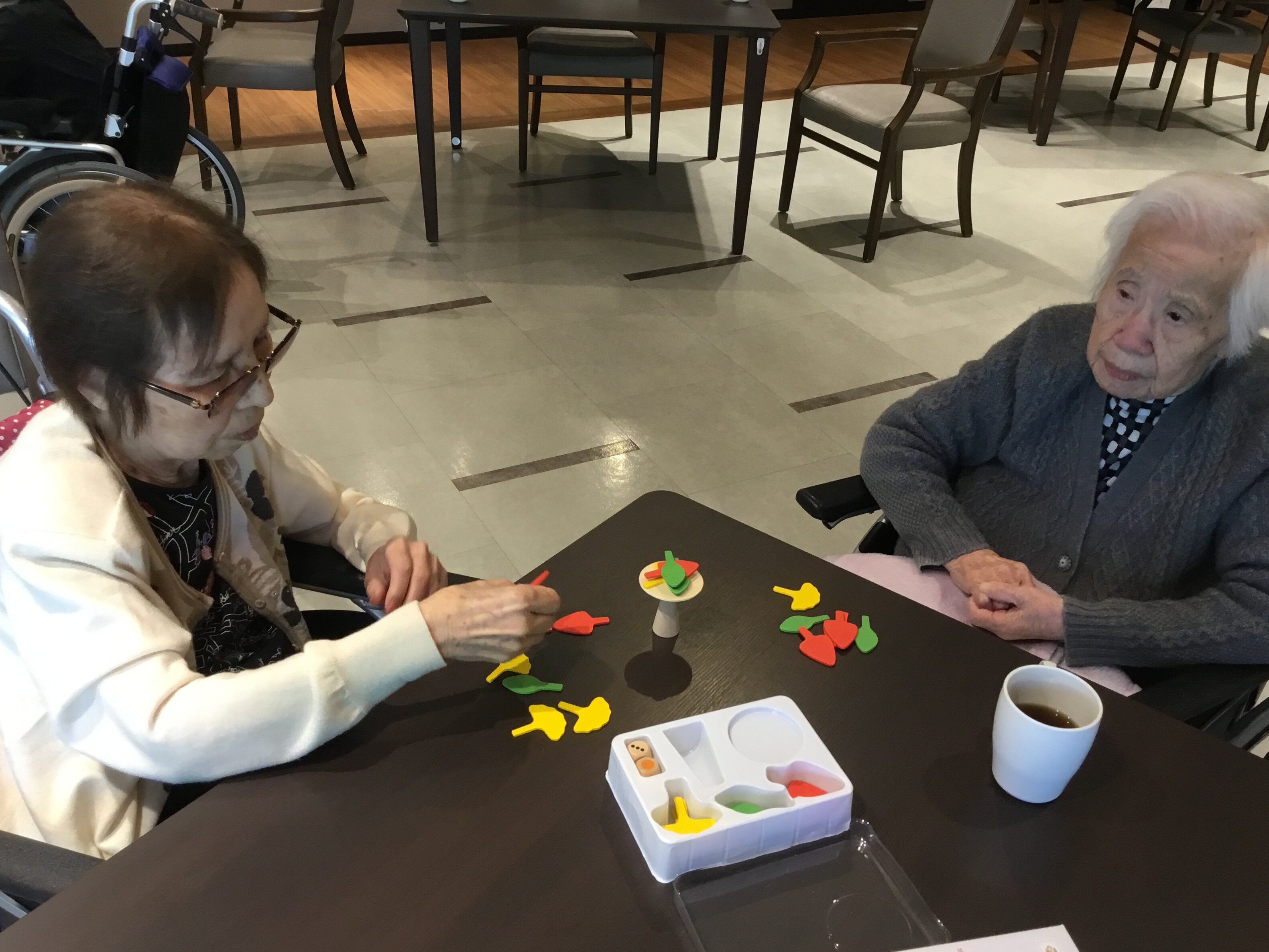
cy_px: 489
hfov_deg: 56.8
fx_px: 1173
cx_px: 639
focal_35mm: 32
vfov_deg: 44.2
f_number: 2.4
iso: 80
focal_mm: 3.3
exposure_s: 1/30
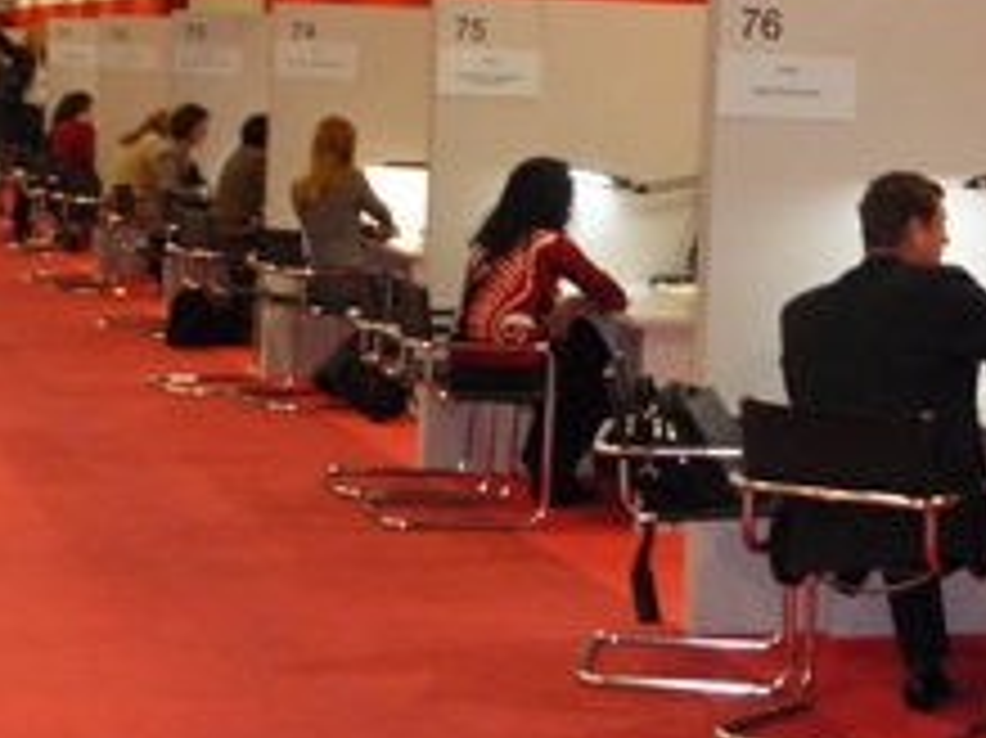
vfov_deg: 16.3
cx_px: 639
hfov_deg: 21.7
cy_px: 212
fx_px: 2562
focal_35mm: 90
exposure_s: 1/30
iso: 400
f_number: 3
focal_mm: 7.2
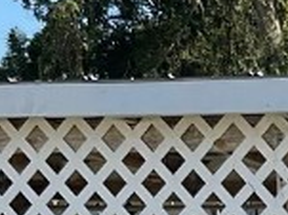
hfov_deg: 9.8
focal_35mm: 197
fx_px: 1638
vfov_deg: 7.0
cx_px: 383
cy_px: 538
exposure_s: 1/898
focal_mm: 3
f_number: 1.8
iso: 16
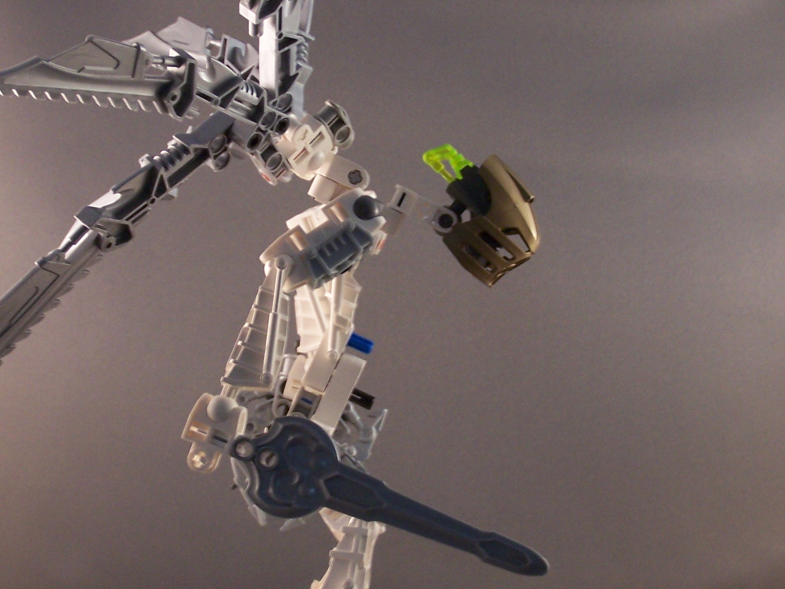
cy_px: 260
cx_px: 358
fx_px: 2540
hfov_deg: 17.6
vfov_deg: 13.2
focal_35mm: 112
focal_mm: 11.1
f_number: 3.2
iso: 140
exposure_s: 1/8
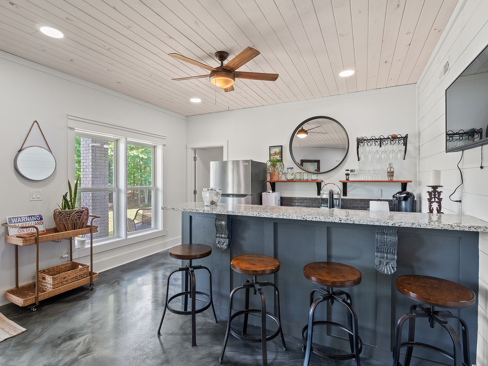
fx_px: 226
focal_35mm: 16
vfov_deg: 78.1
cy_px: 183
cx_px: 244
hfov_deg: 94.5
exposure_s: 1/15
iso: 400
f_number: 5.6
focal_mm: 8
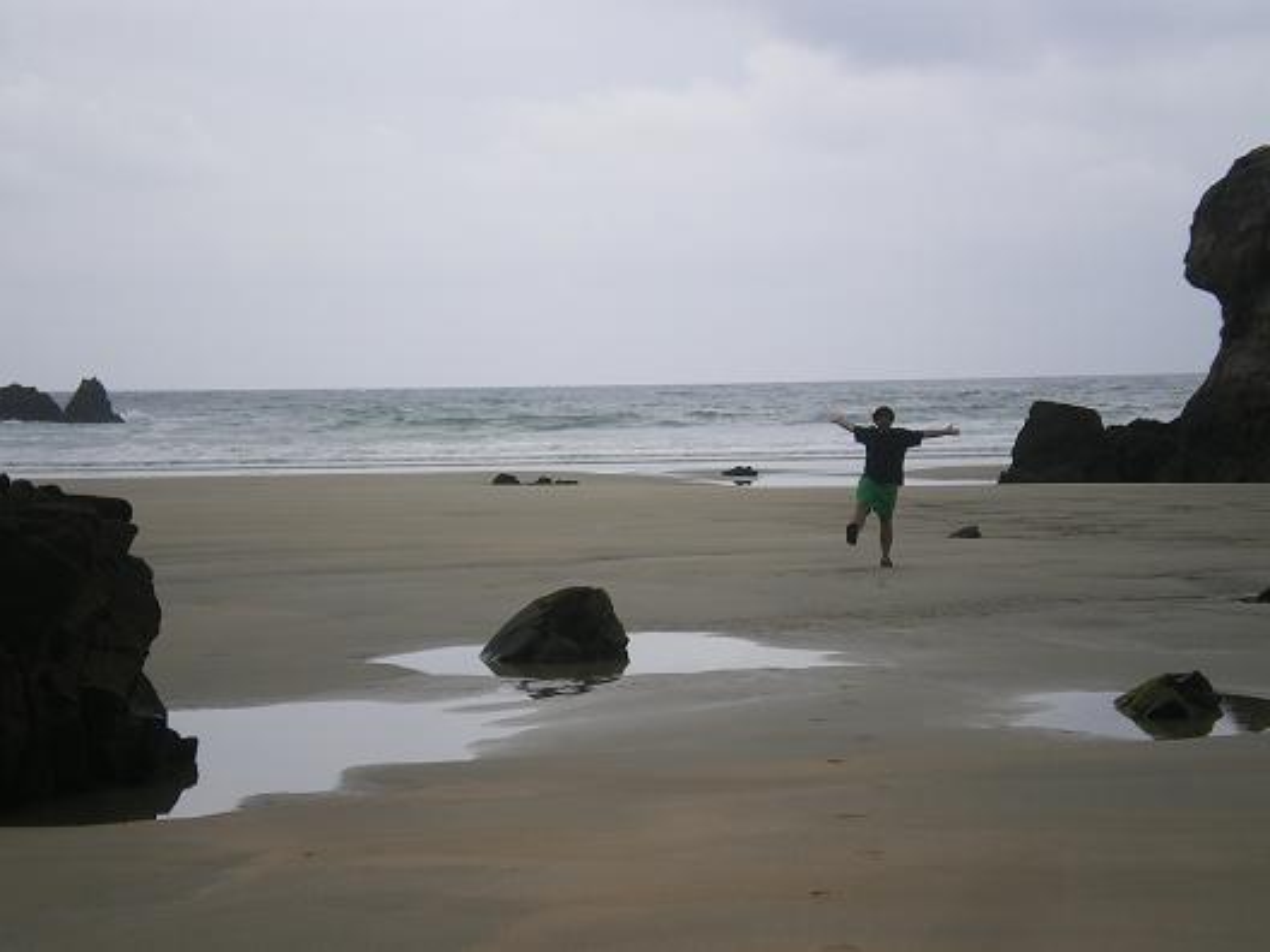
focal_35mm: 87
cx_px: 635
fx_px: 3192
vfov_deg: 17.0
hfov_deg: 22.5
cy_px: 476
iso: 64
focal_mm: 14.3
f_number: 5.1
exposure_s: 1/100
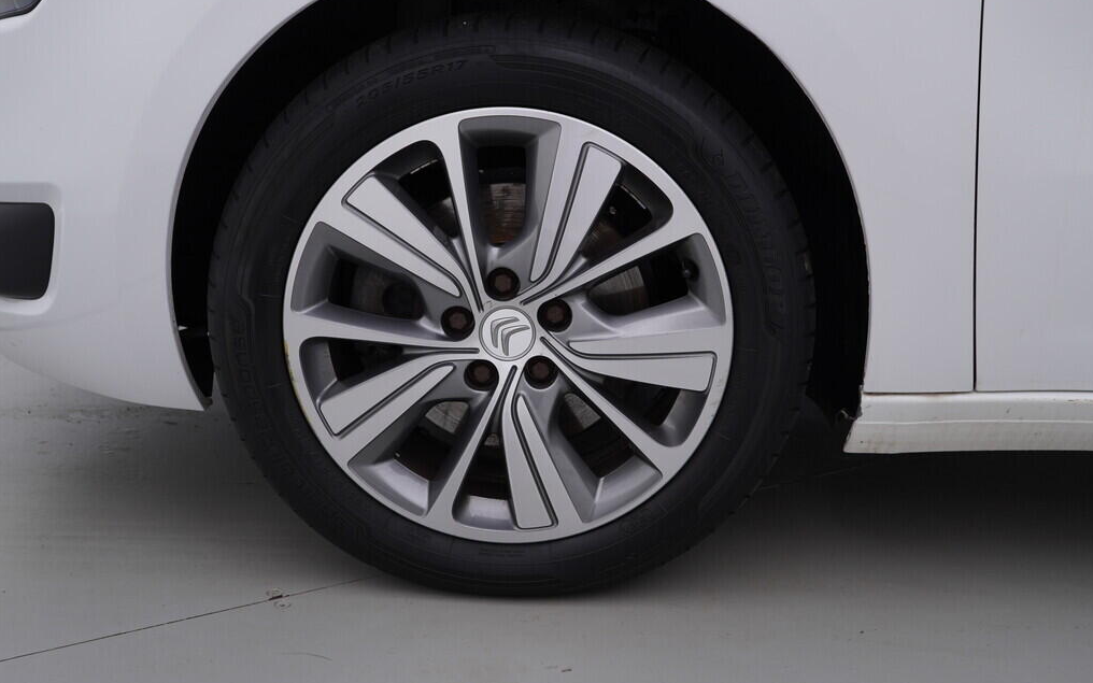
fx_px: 1102
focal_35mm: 37
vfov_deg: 34.4
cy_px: 326
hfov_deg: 52.7
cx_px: 548
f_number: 4.5
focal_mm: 24
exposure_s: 1/100
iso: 125
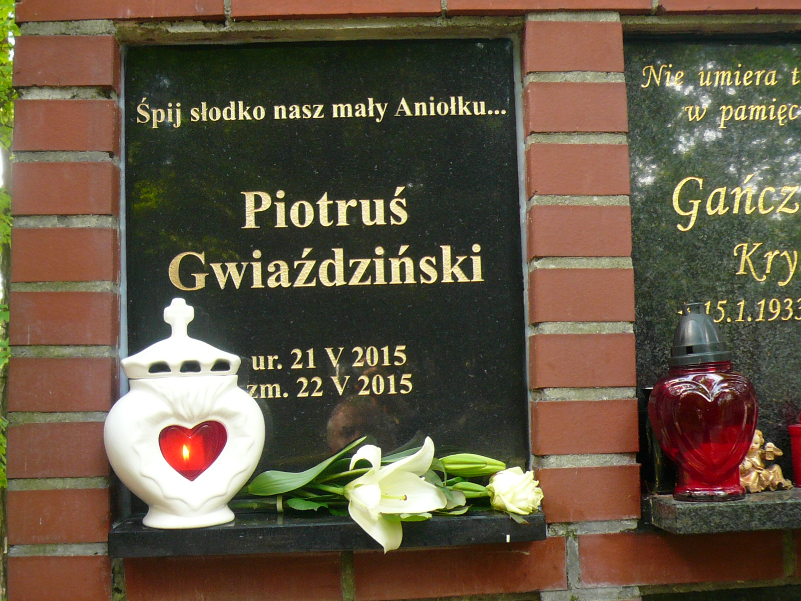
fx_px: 1041
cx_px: 400
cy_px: 300
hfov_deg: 42.1
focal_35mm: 45
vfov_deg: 32.2
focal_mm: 4.9
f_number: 2.9
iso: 100
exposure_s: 1/25
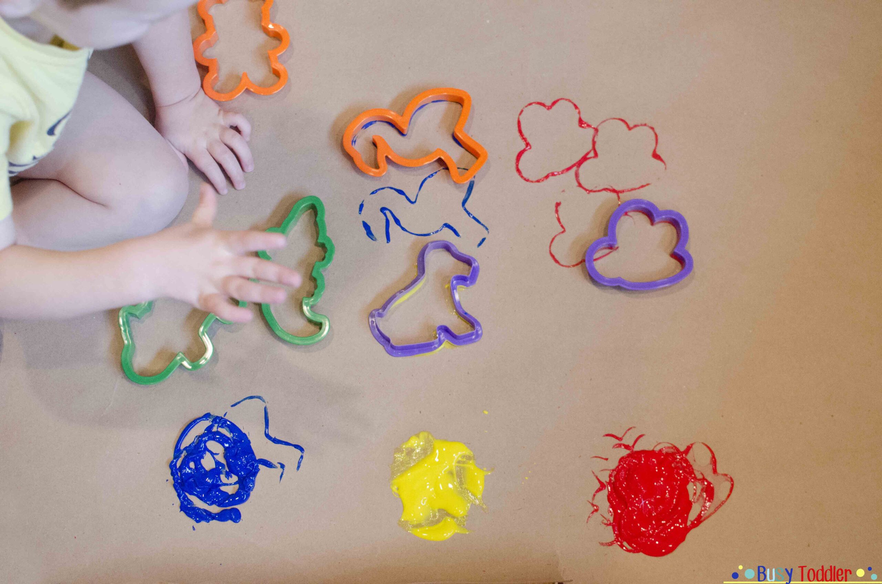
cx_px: 441
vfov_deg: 25.6
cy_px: 292
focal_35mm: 52
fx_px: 1284
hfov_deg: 37.9
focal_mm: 35
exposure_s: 1/100
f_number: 2.8
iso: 2500
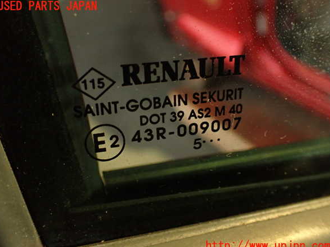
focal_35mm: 37
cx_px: 164
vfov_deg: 38.7
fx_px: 353
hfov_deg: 50.1
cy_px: 126
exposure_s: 1/20
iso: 800
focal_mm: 6.37
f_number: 2.5
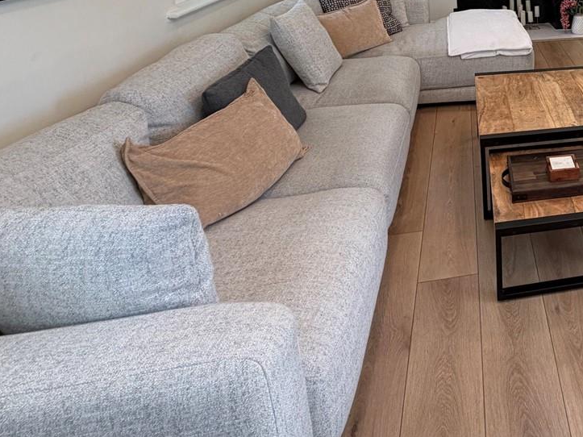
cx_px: 590
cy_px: 13
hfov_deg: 47.7
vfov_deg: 40.5
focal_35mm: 31
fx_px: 522
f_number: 2.2
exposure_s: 1/120
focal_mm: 2.22
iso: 125
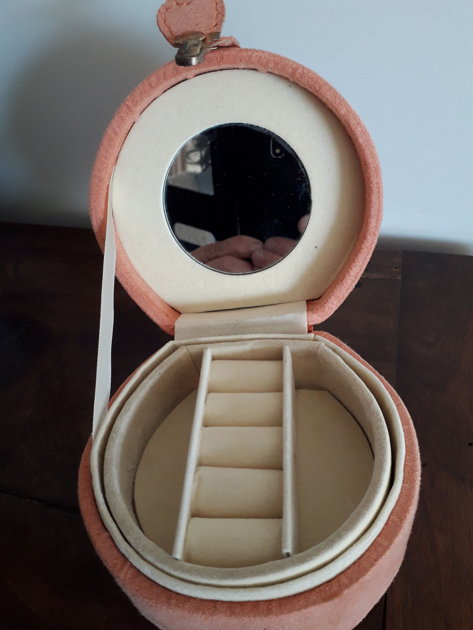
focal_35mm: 27
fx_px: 492
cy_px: 315
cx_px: 236
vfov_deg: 65.3
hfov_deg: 51.4
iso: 125
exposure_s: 1/50
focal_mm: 3.6
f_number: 1.9
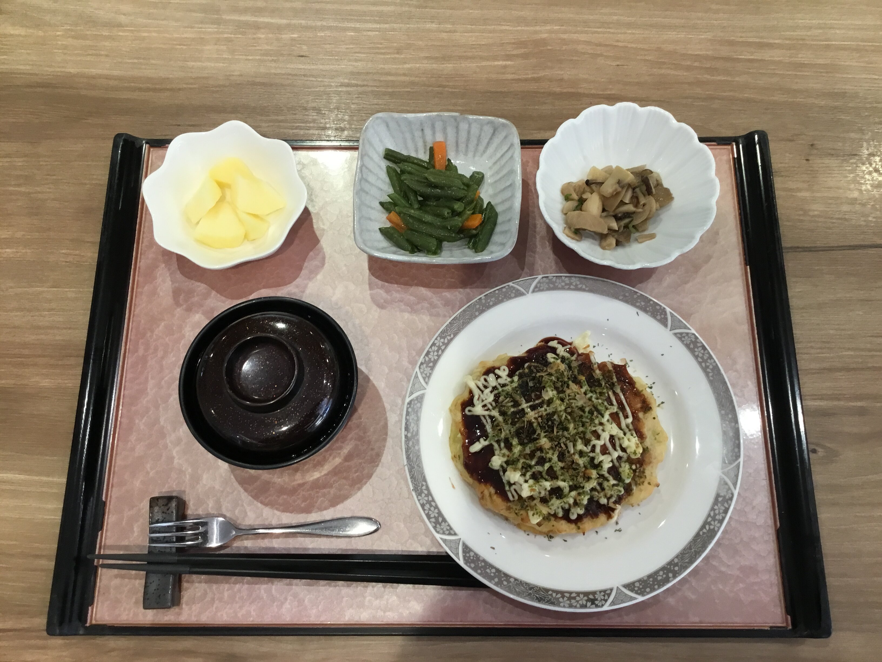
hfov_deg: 58.4
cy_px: 331
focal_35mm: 31
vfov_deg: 45.4
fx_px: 790
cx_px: 441
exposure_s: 1/30
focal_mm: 3.3
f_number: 2.4
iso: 64
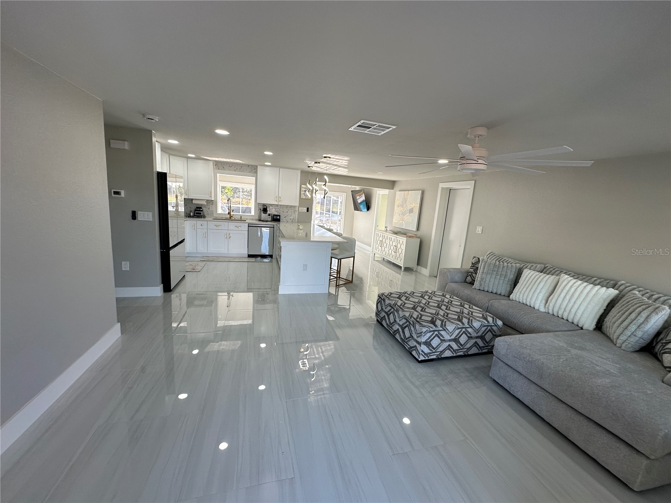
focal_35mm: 14
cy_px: 252
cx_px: 336
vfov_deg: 85.7
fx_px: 271
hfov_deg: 102.1
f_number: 2.2
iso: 50
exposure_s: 1/99
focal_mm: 2.22
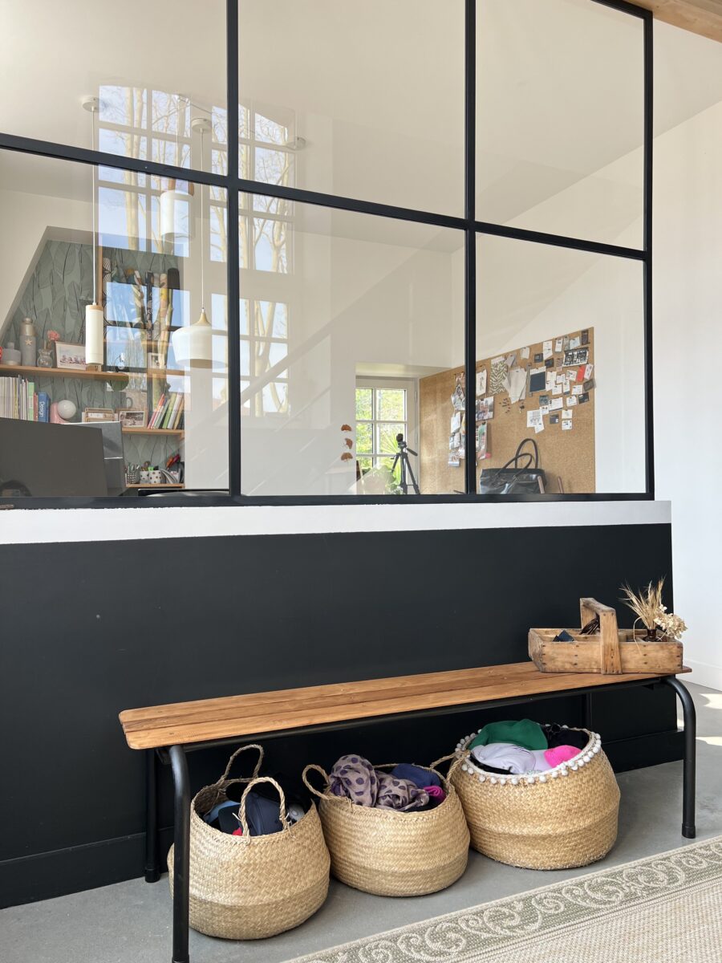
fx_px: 723
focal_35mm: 26
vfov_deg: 67.3
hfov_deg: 53.1
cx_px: 361
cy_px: 482
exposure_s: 1/148
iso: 32
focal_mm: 5.7
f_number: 1.5
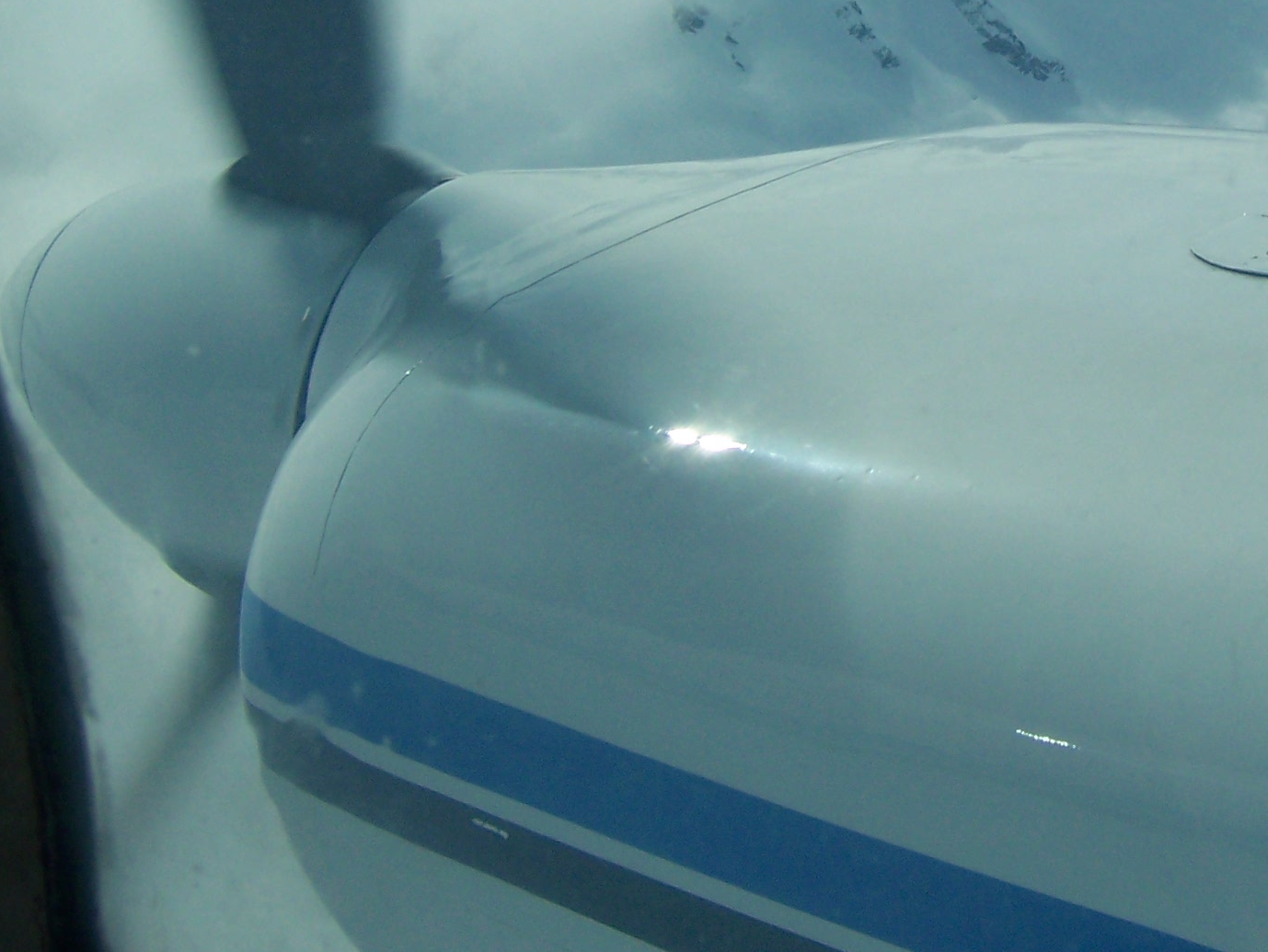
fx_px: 2712
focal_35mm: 74
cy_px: 77
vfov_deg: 19.5
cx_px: 1062
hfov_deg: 25.7
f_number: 4.5
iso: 80
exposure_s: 1/1600
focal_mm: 6
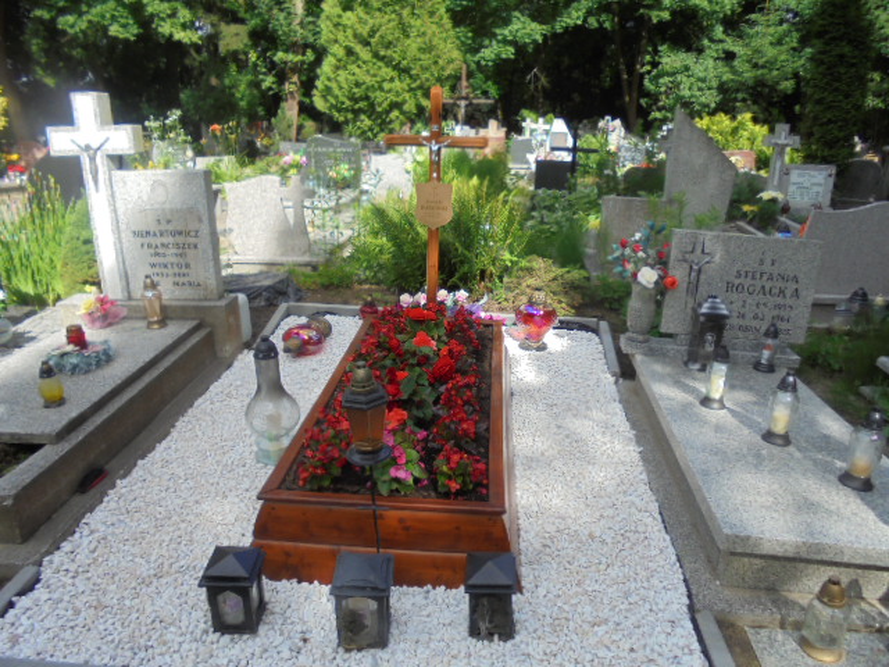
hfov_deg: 67.3
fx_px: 668
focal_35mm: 26
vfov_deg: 53.1
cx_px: 444
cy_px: 334
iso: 100
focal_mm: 4.6
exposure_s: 1/640
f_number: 3.5
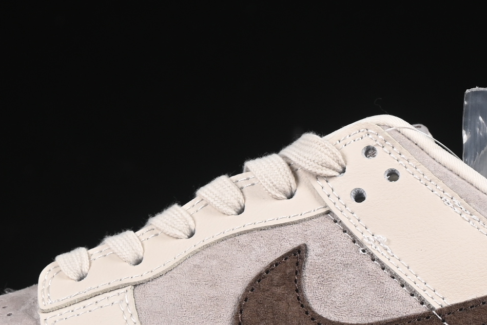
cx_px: 291
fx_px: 2976
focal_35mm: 220
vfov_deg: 6.2
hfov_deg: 9.4
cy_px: 203
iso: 160
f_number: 7.1
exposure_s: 1/80
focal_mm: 50
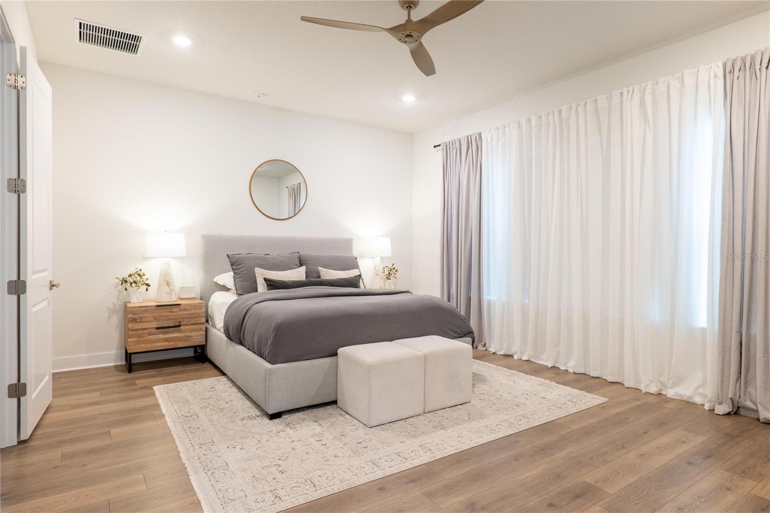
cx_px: 385
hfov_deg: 84.0
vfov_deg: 61.9
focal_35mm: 20
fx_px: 428
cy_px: 256
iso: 800
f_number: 5
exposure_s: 1/80
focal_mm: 20
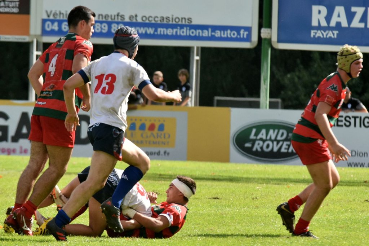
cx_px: 184
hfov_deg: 4.6
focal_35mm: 450
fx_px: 4611
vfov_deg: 3.1
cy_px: 123
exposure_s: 1/1600
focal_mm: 300
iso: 640
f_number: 8
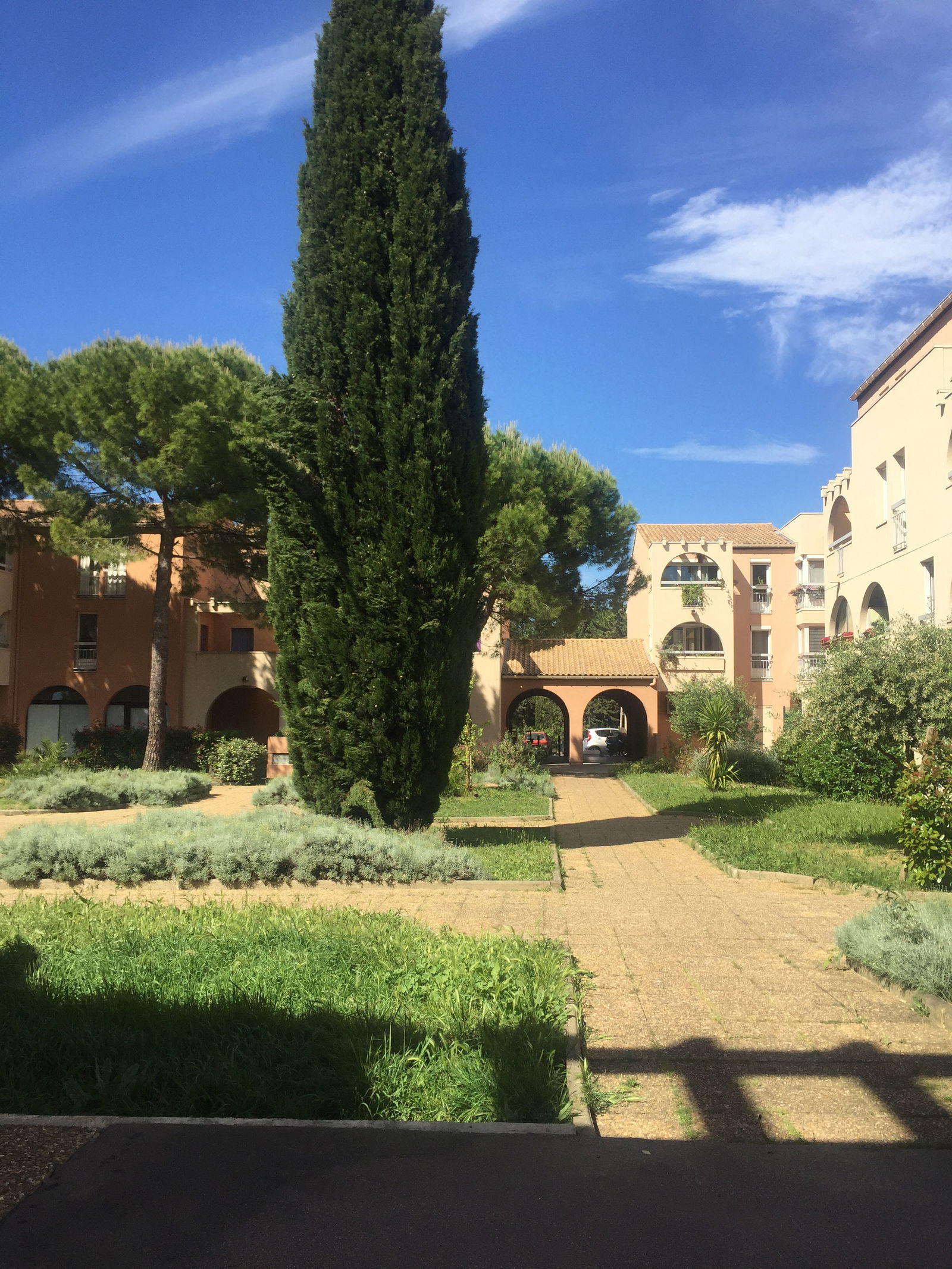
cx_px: 476
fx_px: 1063
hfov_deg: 48.2
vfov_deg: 61.7
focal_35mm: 29
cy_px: 634
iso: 32
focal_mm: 4.15
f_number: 2.2
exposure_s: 1/2083
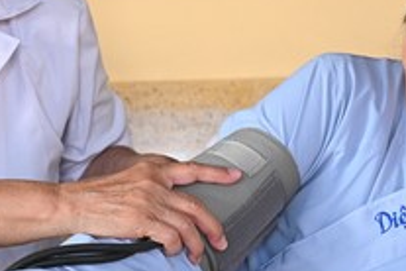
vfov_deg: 9.9
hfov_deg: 14.9
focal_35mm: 138
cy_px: 84
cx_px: 206
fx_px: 1556
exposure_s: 1/250
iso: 2500
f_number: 4
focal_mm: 44
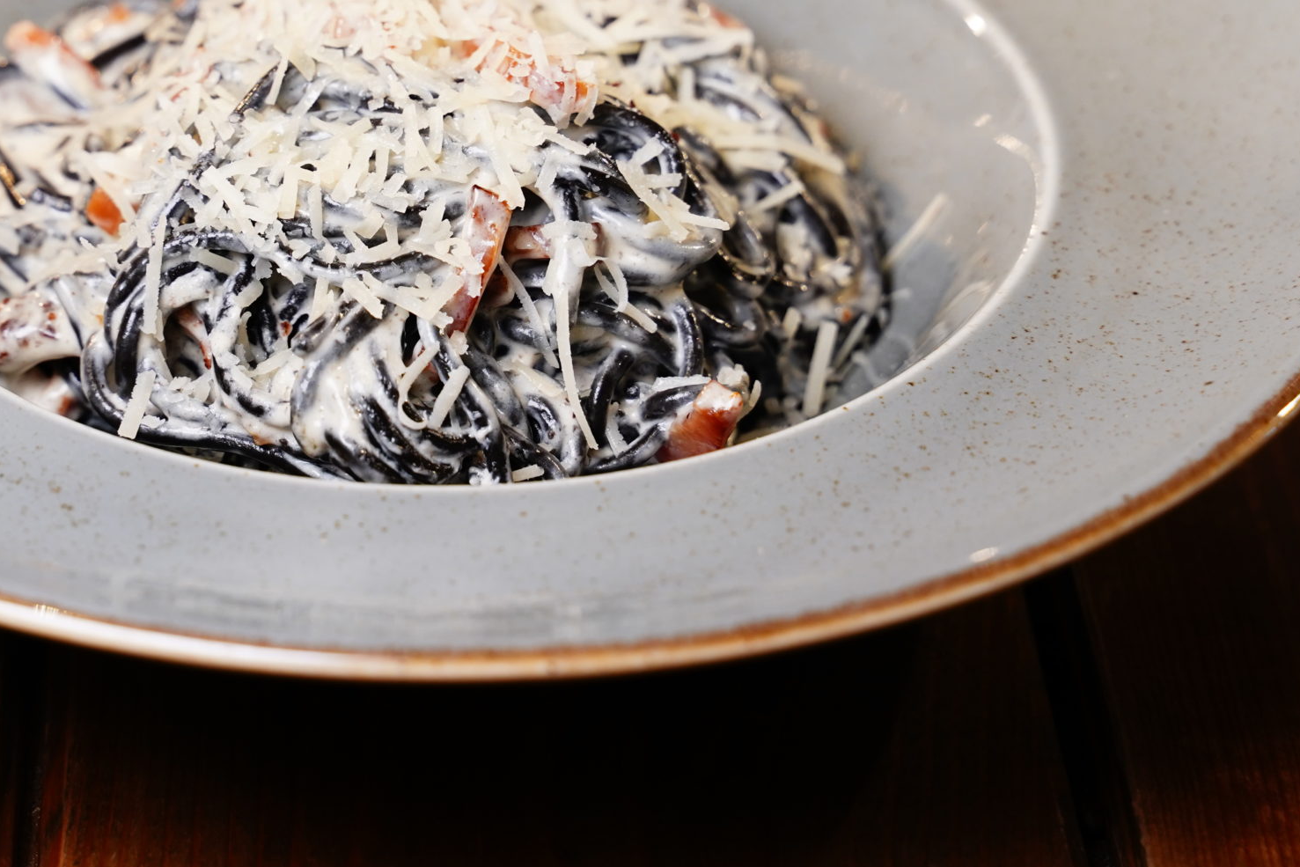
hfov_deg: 15.7
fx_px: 4695
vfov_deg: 10.5
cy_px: 188
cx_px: 447
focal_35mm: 130
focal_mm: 75
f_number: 5
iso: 800
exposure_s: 1/500
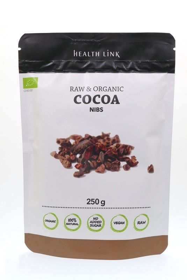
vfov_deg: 36.8
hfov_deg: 25.1
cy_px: 140
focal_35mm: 54
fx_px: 420
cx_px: 94
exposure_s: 1/25
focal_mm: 24.5
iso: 800
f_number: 16
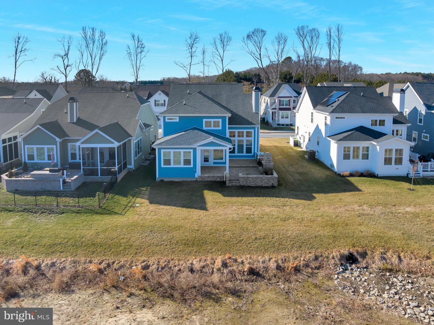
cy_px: 162
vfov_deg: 56.8
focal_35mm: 24
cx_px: 217
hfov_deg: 71.6
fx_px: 301
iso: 180
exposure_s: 1/2000
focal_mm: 12.29
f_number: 2.8
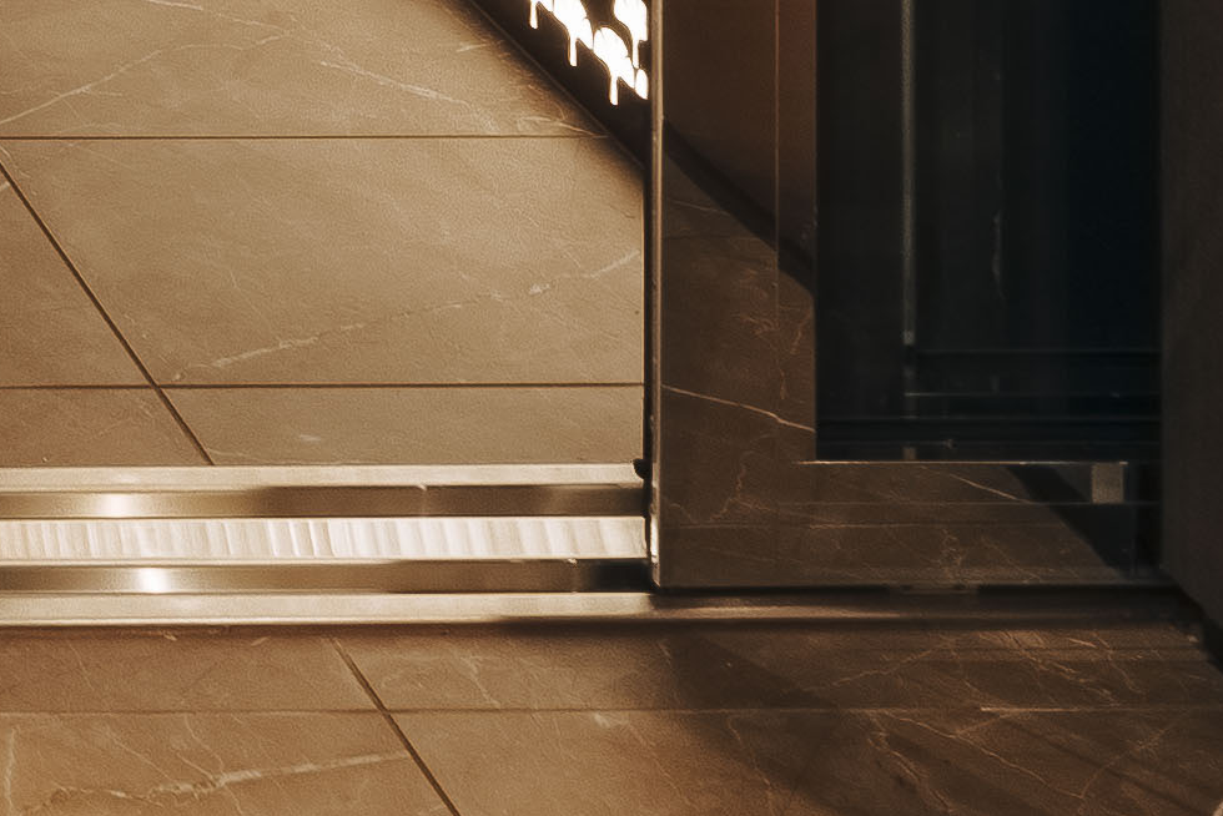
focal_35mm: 100
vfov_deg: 10.0
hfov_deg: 15.8
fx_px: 3398
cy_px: -1659
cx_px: -1270
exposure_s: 1/50
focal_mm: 14
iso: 500
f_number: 9
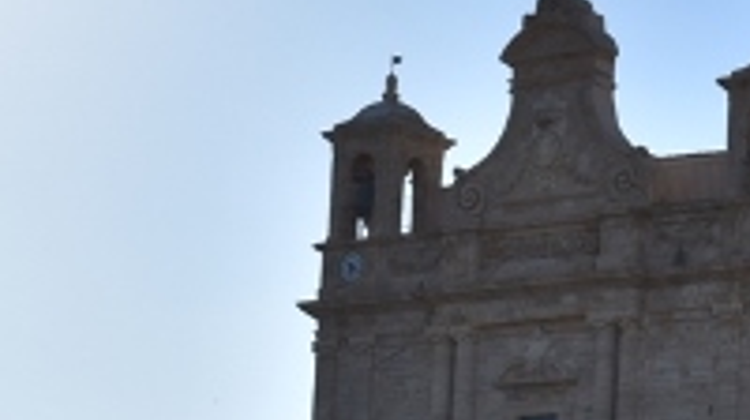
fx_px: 3397
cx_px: 712
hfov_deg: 12.5
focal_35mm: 171
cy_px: 216
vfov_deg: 7.1
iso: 100
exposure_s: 1/200
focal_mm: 34
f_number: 13
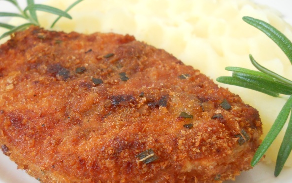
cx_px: 117
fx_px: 454
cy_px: 121
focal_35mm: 57
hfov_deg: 35.6
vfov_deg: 22.6
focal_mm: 6.72
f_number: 3.1
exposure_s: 1/40
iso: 400
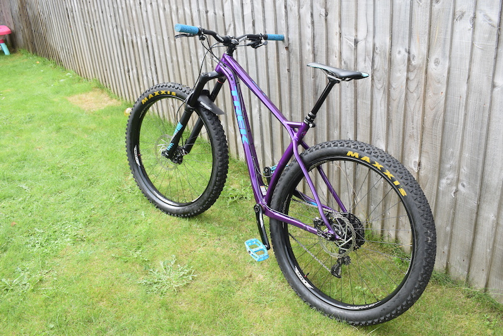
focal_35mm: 33
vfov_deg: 40.0
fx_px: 461
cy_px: 168
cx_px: 252
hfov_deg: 57.2
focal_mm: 22
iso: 400
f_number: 7.1
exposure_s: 1/200
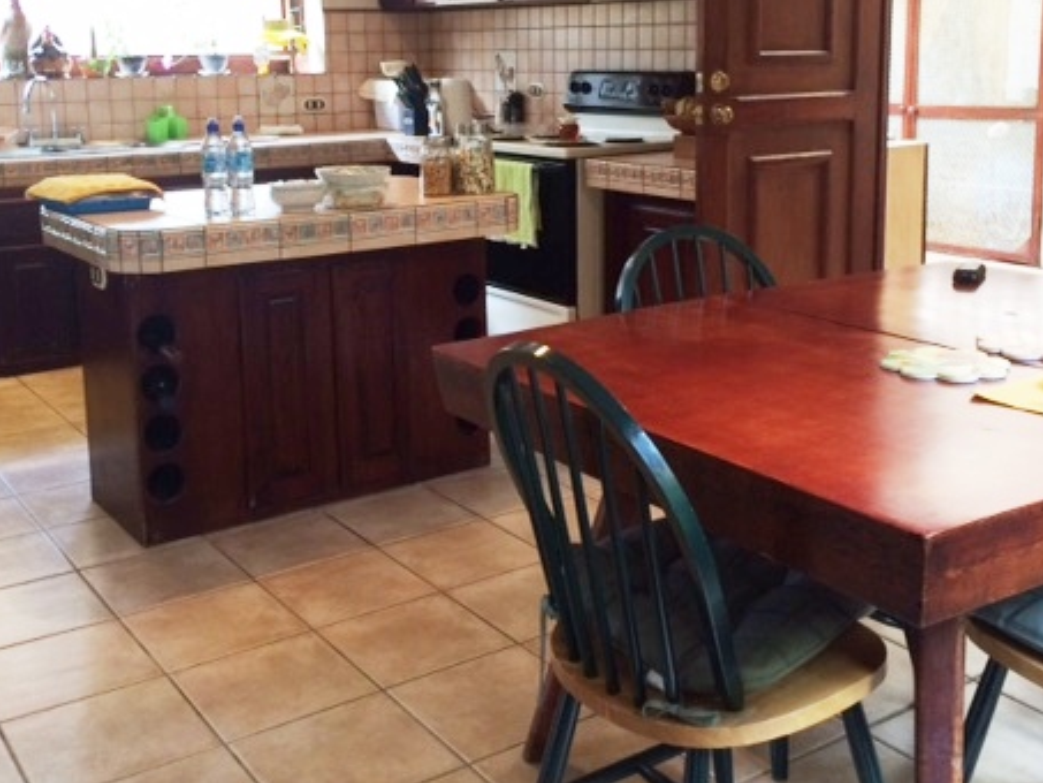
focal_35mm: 41
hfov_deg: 45.8
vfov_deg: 34.8
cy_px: 253
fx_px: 1236
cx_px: 532
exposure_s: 1/30
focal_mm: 4.15
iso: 125
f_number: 2.2
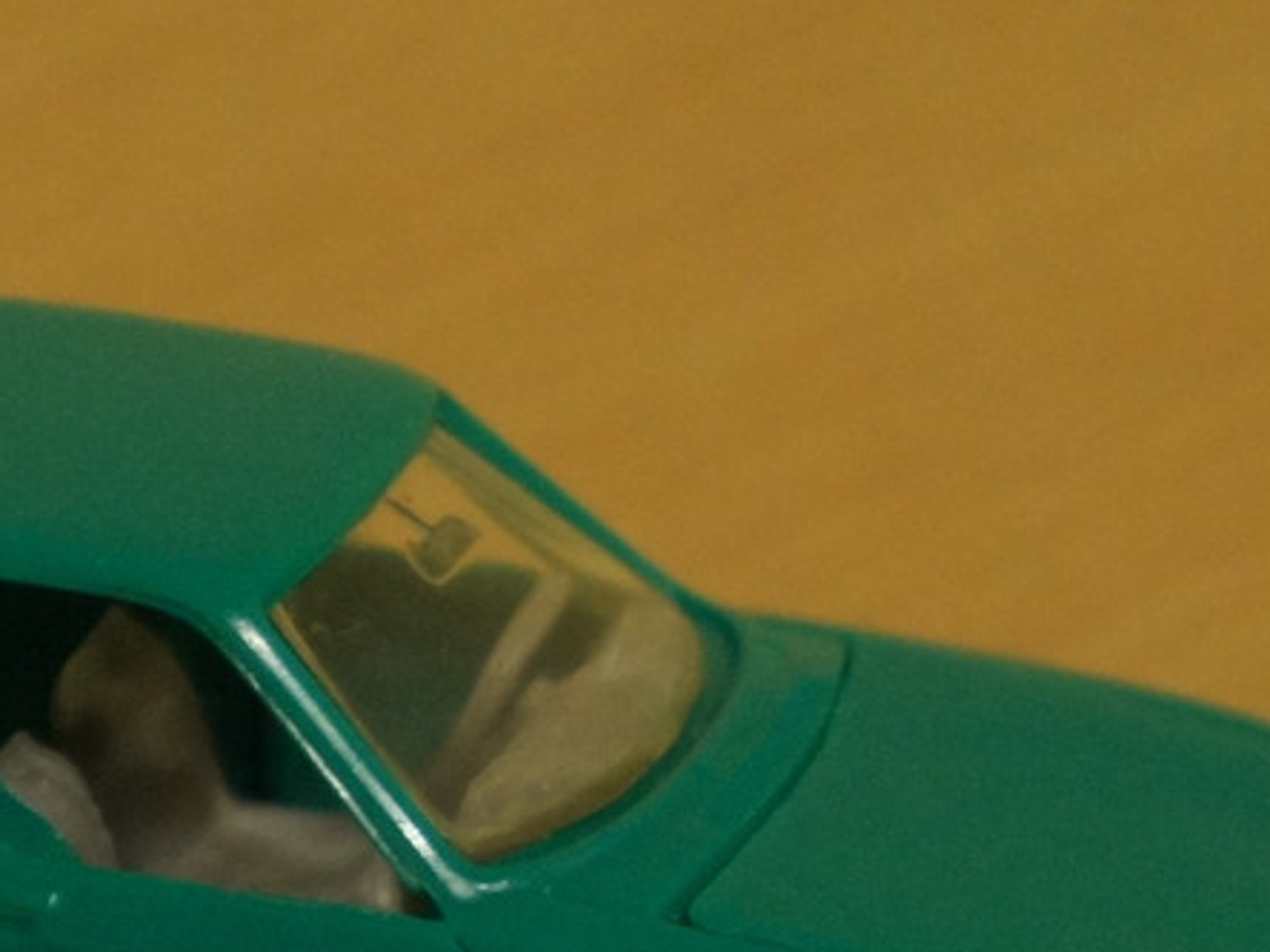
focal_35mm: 214
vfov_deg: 6.9
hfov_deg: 9.2
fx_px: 7862
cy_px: 812
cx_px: 363
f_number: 5.6
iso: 1600
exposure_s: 1/40
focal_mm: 55
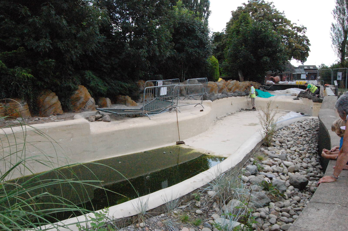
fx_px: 261
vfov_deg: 47.9
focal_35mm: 27
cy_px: 116
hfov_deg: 67.4
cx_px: 174
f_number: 14
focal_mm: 18
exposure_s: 1/800
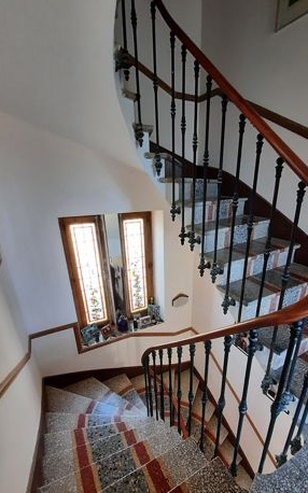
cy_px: 281
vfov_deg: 97.2
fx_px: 215
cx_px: 178
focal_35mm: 16
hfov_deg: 70.8
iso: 200
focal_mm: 1.74
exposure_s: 1/50
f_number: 2.2
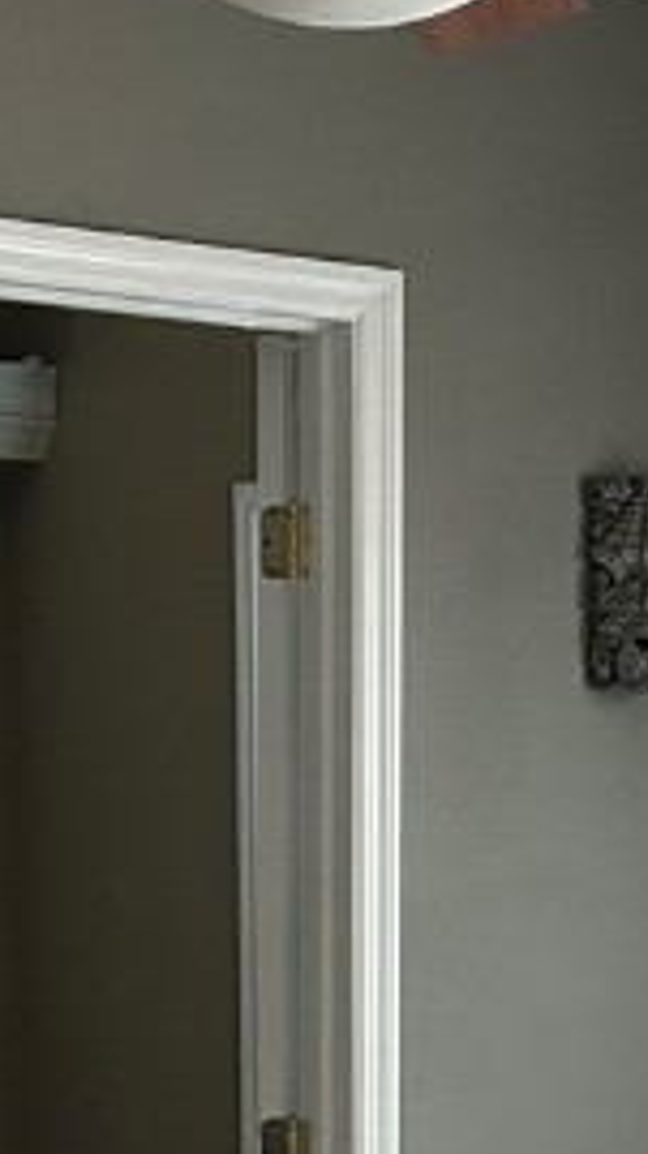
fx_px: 3304
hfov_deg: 11.2
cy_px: 1313
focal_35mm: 108
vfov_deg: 18.9
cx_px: 468
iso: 500
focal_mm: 5.7
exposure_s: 1/60
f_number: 1.5
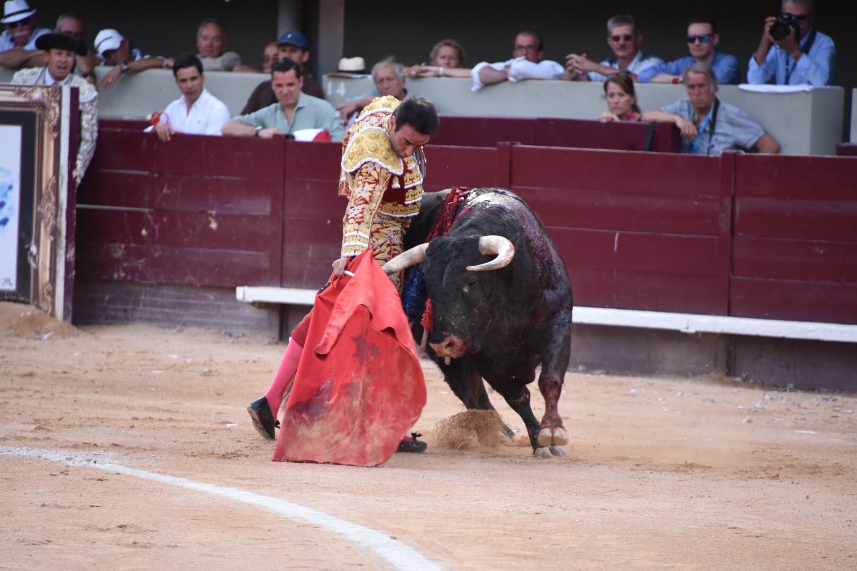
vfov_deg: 4.6
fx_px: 7141
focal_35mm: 300
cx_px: 428
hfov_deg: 6.9
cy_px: 286
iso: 800
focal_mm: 300
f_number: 5.6
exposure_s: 1/500
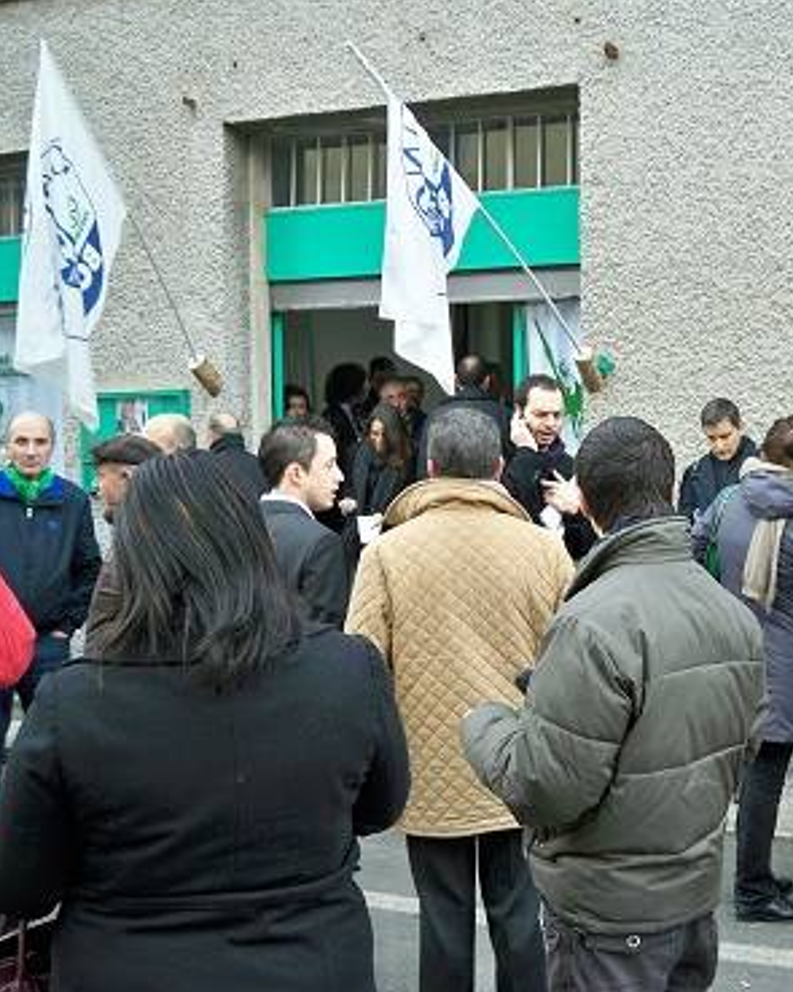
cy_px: 491
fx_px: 1438
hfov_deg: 30.3
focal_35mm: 49
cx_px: 605
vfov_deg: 38.1
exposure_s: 1/80
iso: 100
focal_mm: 7.9
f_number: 3.1
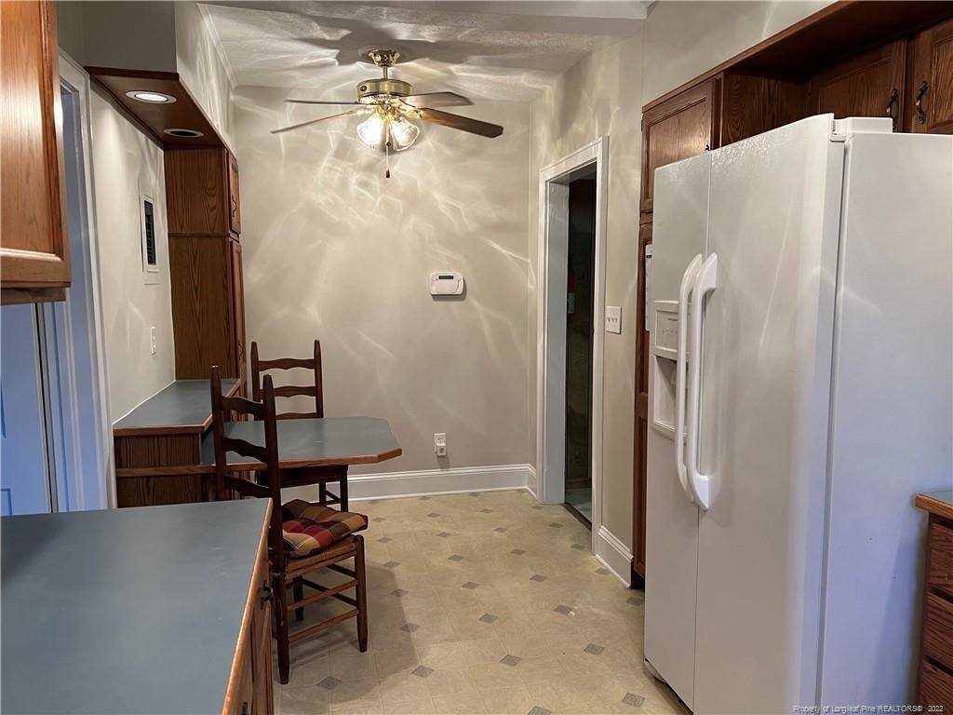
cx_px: 476
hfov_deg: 67.3
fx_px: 716
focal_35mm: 26
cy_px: 358
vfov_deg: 53.1
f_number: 1.5
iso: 125
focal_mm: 5.7
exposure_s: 1/60
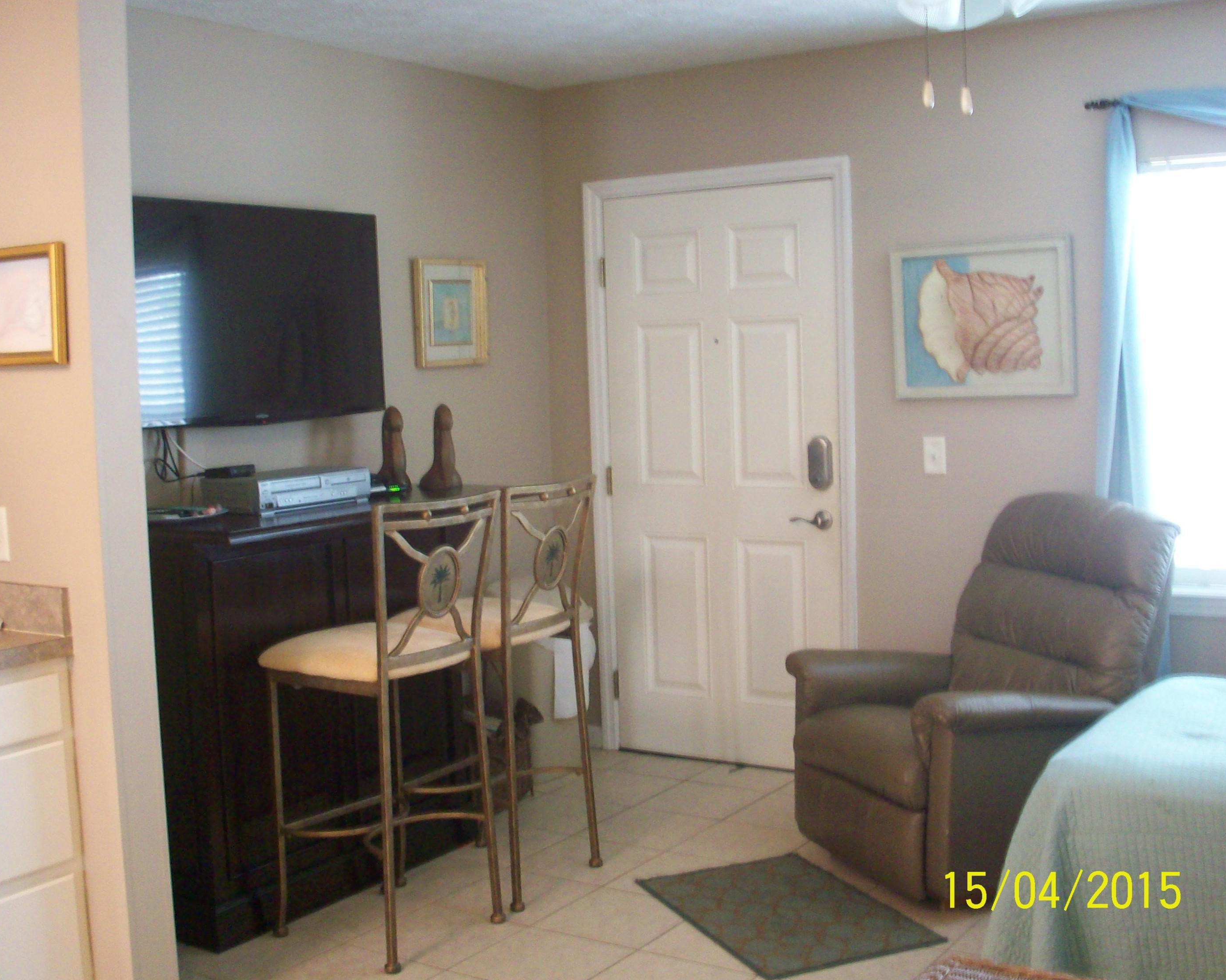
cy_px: 489
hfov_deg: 46.8
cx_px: 614
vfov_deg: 38.2
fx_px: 1415
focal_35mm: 39
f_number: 2.8
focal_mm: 6.2
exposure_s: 1/8
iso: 179
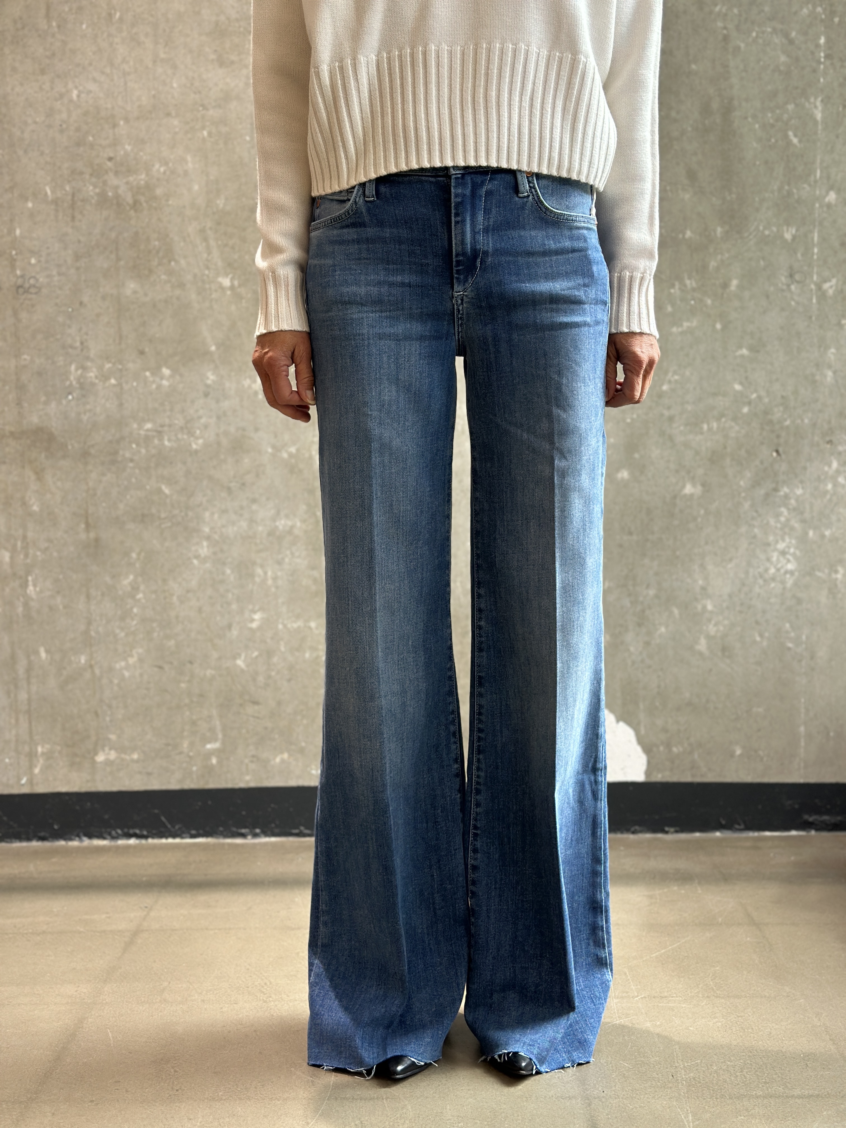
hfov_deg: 30.3
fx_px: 1564
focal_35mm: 48
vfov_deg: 39.7
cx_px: 423
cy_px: 564
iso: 125
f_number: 1.78
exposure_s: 1/121
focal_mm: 6.86
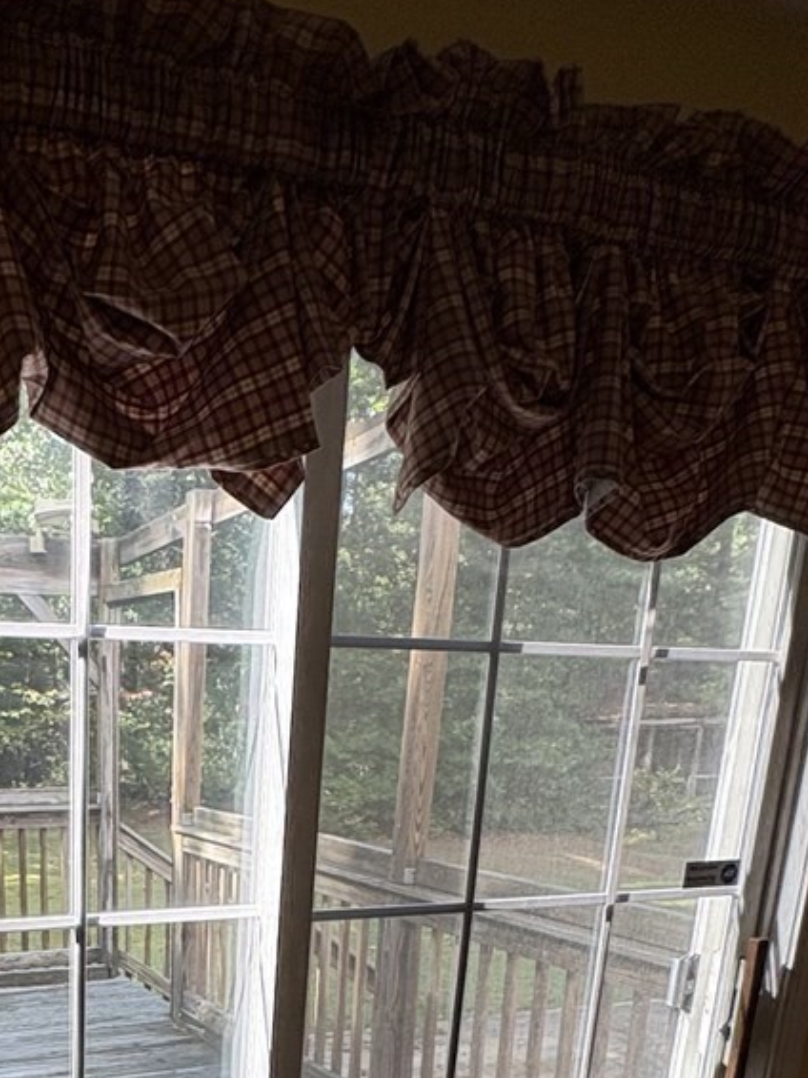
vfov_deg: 43.2
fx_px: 1184
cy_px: 1038
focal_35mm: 38
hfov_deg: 35.9
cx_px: 112
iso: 80
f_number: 2.2
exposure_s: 1/135
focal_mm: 2.22
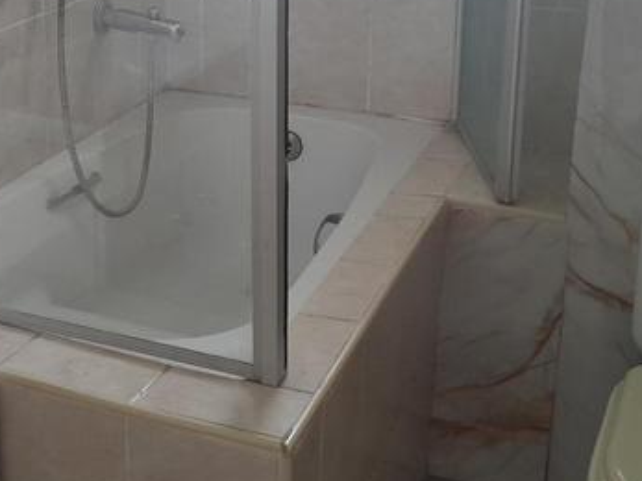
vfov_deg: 23.8
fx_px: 1112
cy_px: 54
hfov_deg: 31.5
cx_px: 150
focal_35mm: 60
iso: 320
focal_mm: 3.98
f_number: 1.8
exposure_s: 1/33
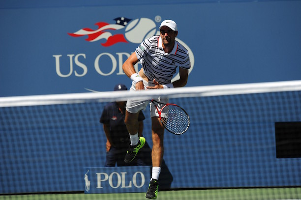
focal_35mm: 400
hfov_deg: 5.2
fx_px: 3342
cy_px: 100
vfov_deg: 3.4
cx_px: 150
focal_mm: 400
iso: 320
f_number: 5.6
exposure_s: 1/2000
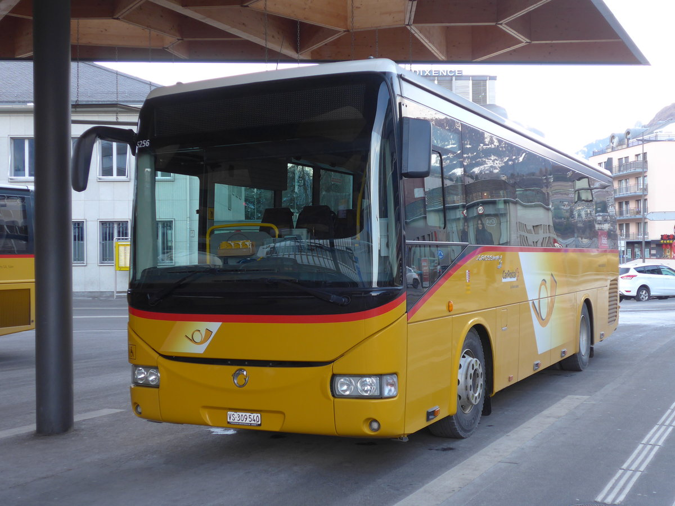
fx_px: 897
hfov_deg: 41.2
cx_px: 338
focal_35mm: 46
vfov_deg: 31.5
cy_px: 253
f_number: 3
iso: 125
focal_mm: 9.5
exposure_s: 1/60
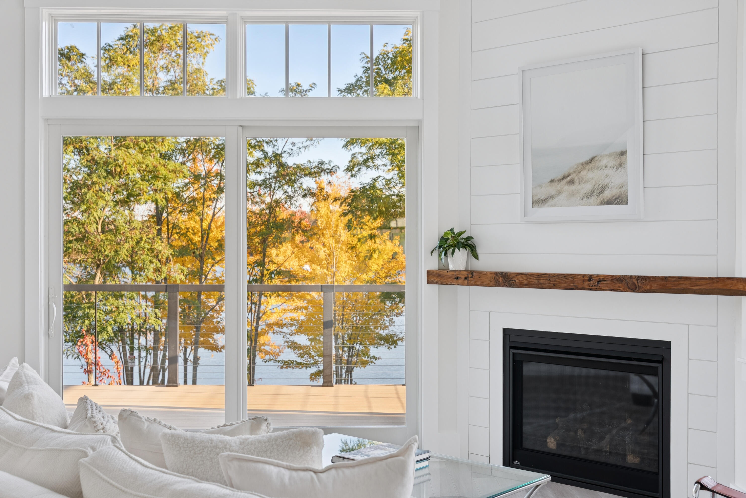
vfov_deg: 31.4
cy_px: 249
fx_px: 887
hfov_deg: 45.6
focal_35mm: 43
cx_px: 373
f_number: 7.1
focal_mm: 42.8
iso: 320
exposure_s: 1/100
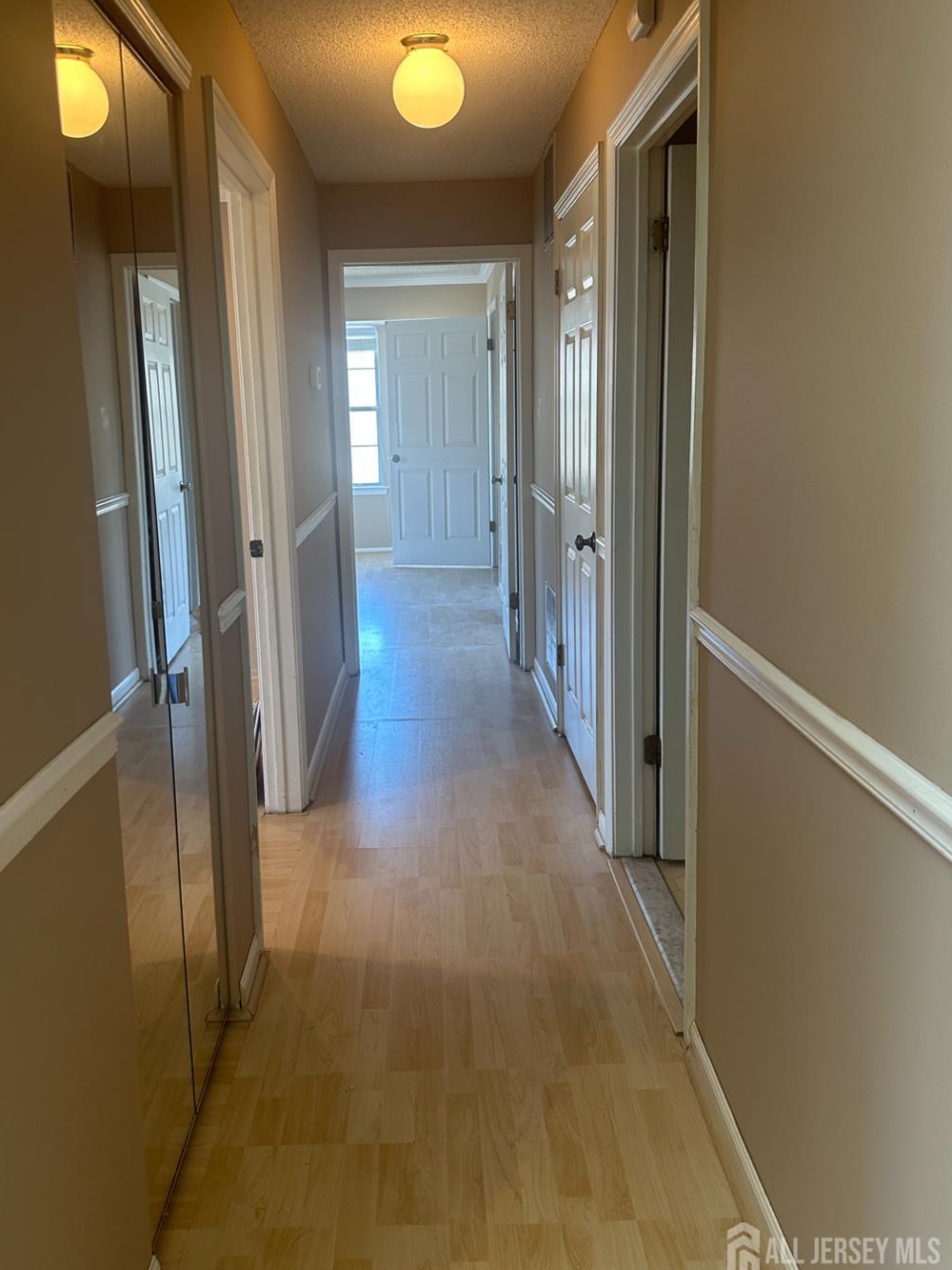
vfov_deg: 65.2
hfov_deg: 51.3
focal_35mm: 27
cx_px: 427
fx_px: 990
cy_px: 577
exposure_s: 1/120
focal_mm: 6.86
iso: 200
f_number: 1.78
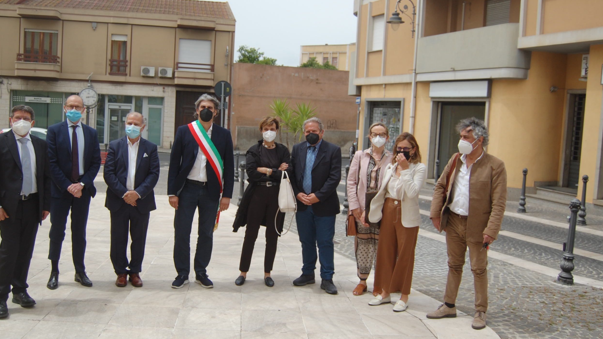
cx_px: 271
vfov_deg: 34.6
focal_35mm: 34
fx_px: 544
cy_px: 155
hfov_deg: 57.9
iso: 200
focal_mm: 18
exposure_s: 1/2000
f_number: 3.5
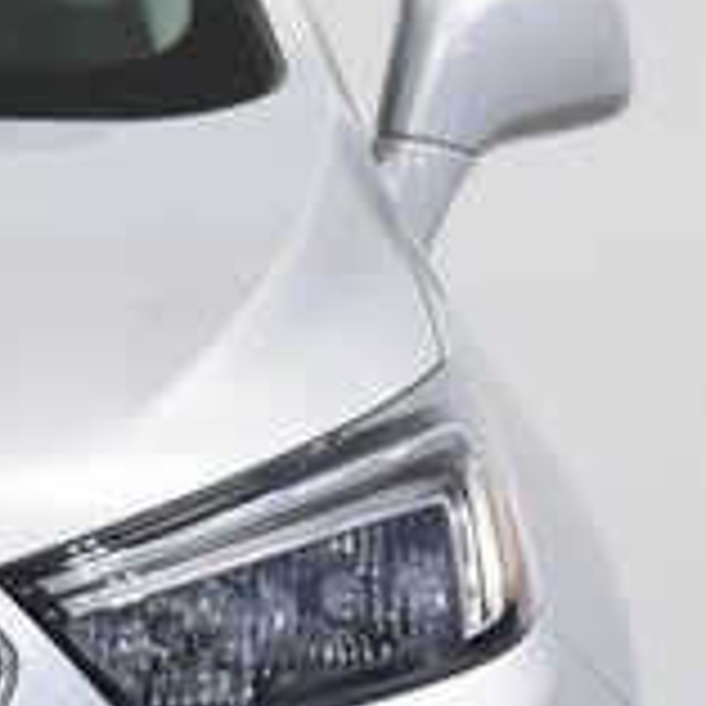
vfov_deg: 4.5
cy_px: 481
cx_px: -666
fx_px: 8976
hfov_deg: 4.4
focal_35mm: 389
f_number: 5
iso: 1600
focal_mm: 70
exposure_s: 1/80
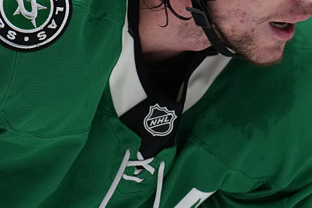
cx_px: 233
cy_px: -18
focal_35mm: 971
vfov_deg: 1.4
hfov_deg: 2.1
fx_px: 8412
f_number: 4
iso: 2000
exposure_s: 1/1250
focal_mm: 280
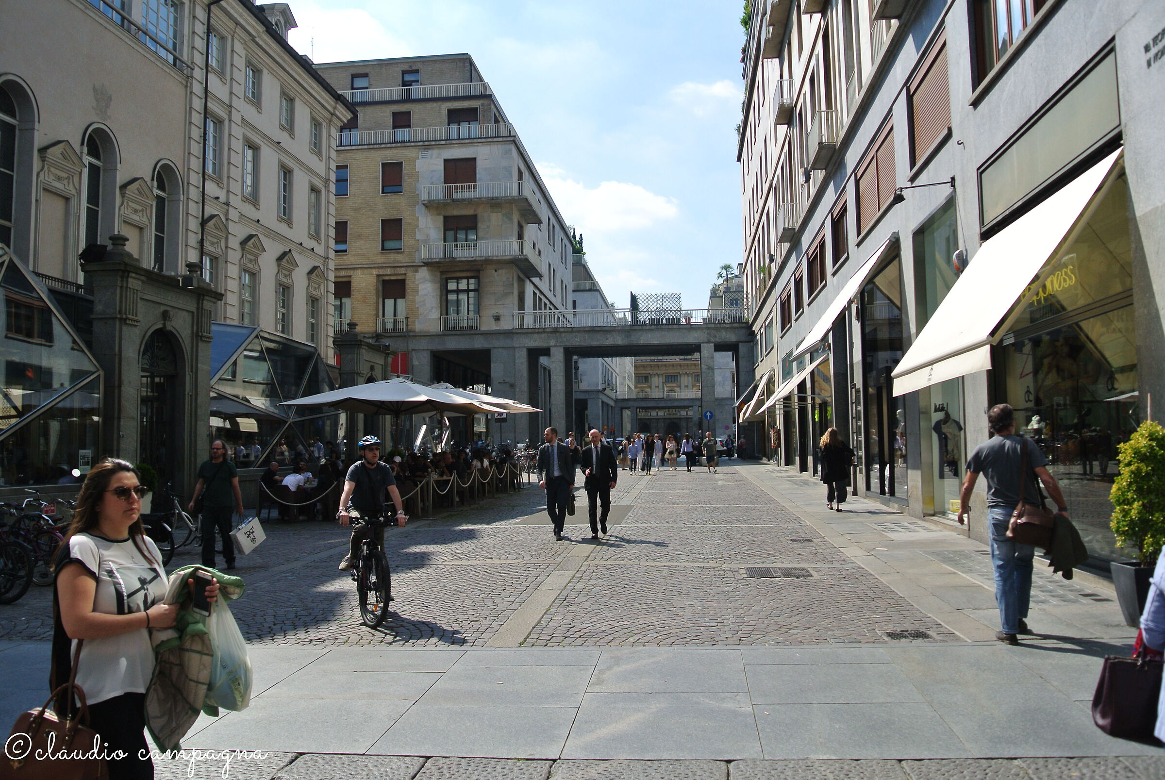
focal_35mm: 29
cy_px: 390
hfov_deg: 63.6
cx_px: 582
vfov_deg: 45.1
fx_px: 940
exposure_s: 1/1000
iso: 100
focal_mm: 11
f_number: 5
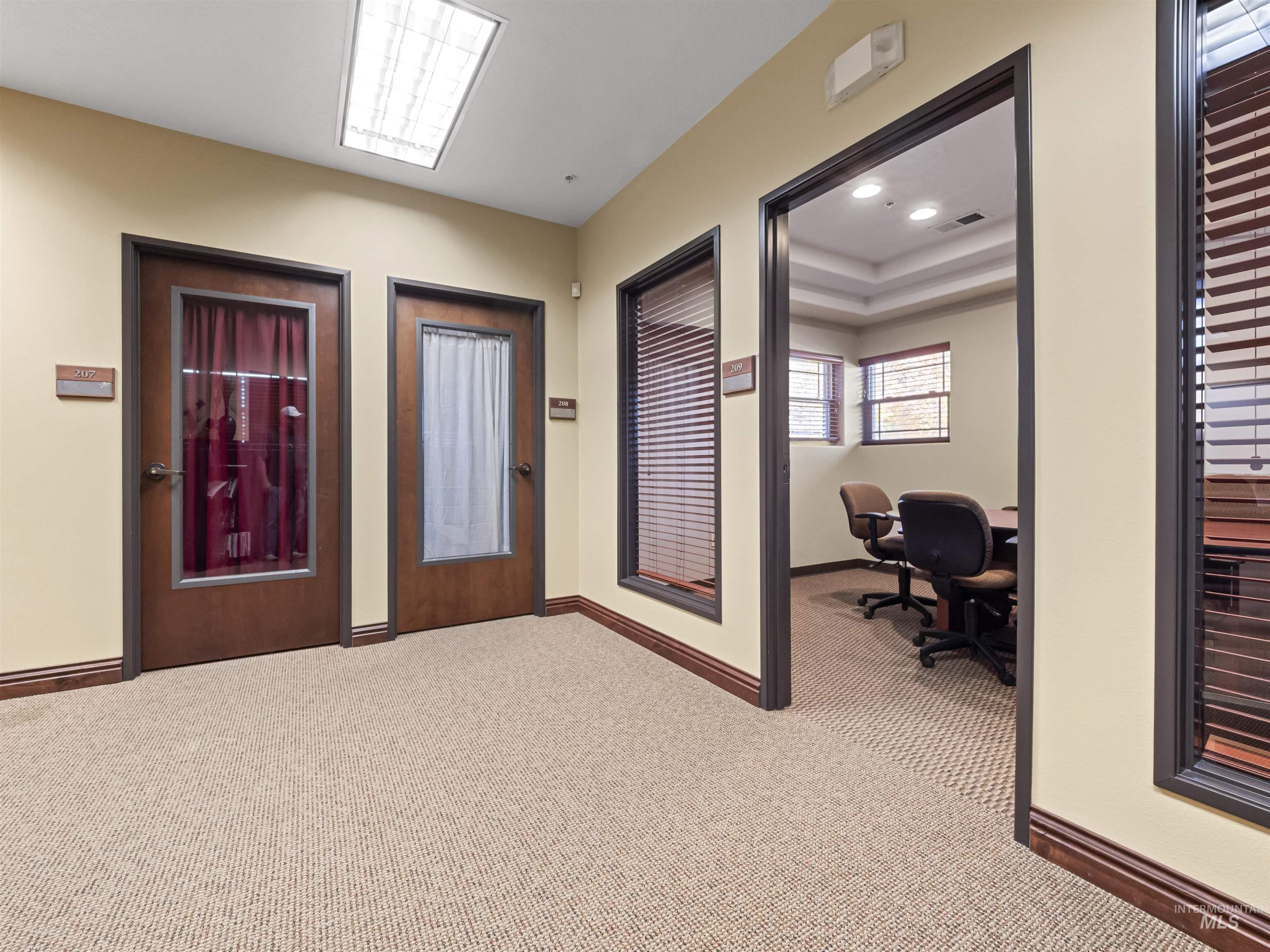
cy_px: 476
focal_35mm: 14
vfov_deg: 85.7
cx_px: 635
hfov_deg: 102.1
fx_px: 514
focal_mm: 7
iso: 400
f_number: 8
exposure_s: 1/4
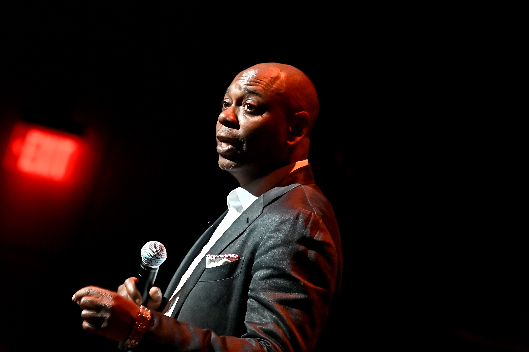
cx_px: 264
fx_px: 3967
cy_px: 176
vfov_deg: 5.1
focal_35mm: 270
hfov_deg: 7.6
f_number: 4.5
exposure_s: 1/160
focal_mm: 180
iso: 800
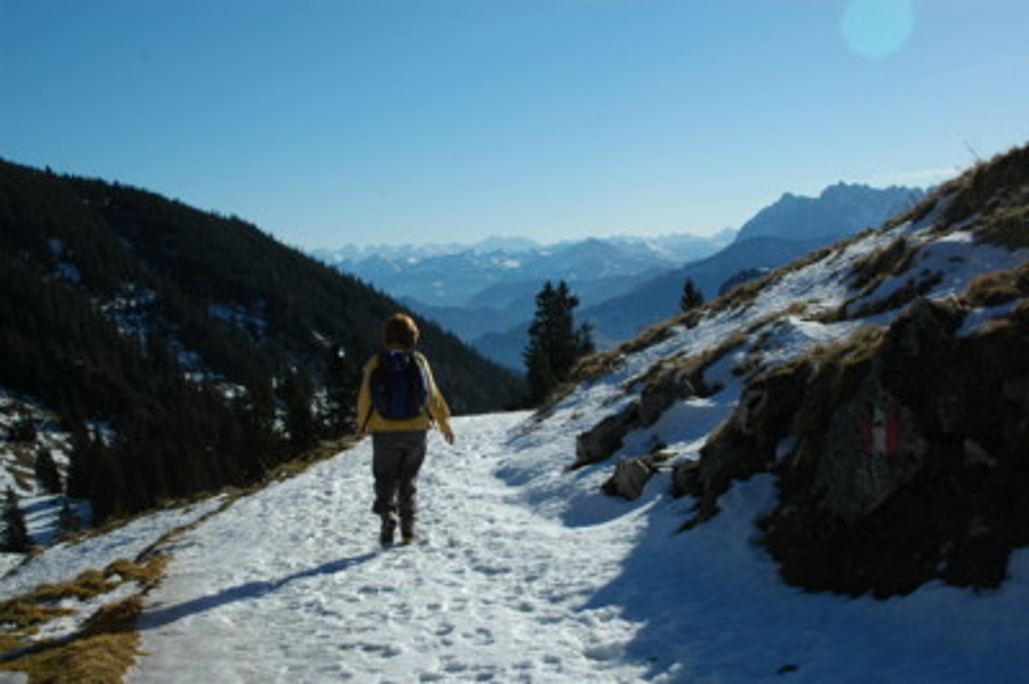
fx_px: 1199
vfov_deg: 31.8
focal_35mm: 42
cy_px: 342
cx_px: 514
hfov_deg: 46.4
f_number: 11
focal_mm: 28
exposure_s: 1/500
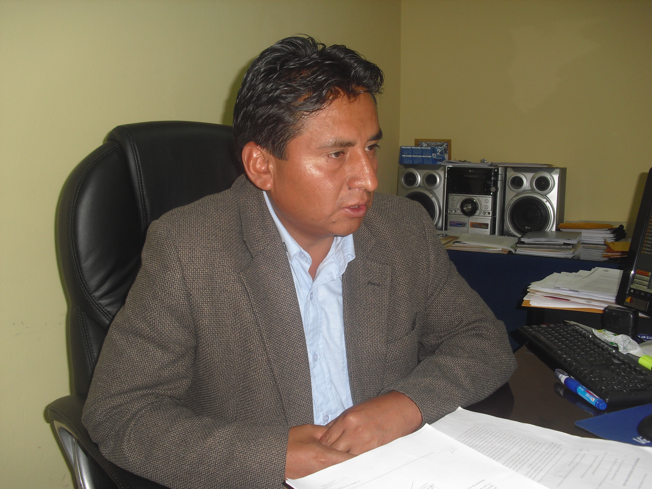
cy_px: 244
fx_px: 678
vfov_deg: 39.7
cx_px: 326
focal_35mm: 36
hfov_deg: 51.4
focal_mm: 6.3
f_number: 3.1
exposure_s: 1/60
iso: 100
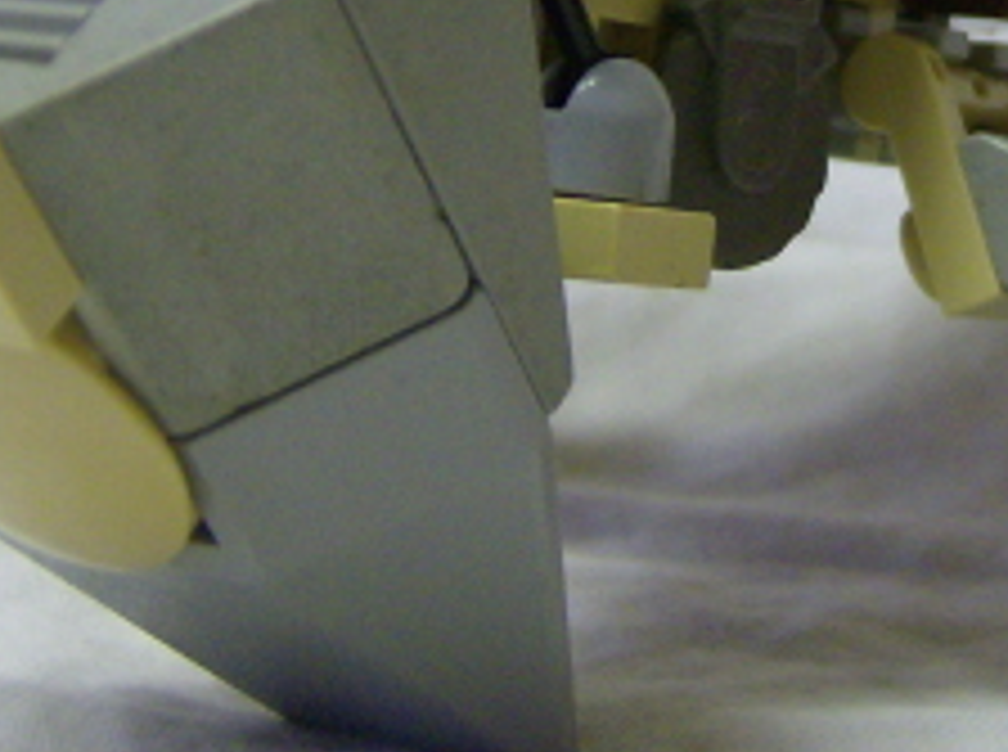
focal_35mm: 103
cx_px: 814
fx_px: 2993
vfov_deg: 13.9
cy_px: -173
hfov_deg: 18.9
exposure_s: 1/19.2
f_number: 2.8
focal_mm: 6
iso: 200
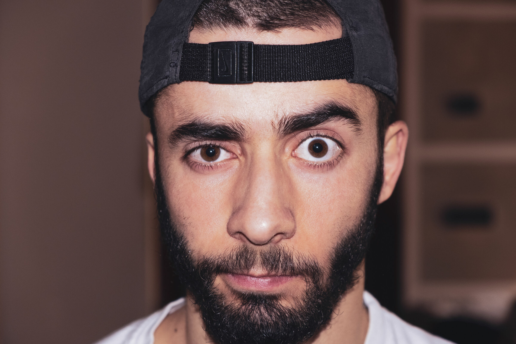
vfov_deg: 16.5
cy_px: 172
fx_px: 1190
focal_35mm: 83
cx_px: 258
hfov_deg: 24.5
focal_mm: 55
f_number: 4
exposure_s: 1/30
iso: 800
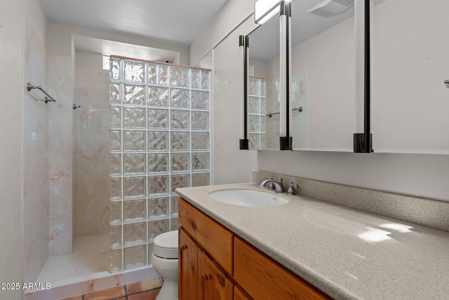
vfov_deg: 64.0
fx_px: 239
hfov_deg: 86.3
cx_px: 224
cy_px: 150
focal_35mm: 19
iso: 400
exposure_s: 1/4
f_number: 8
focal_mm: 19.2
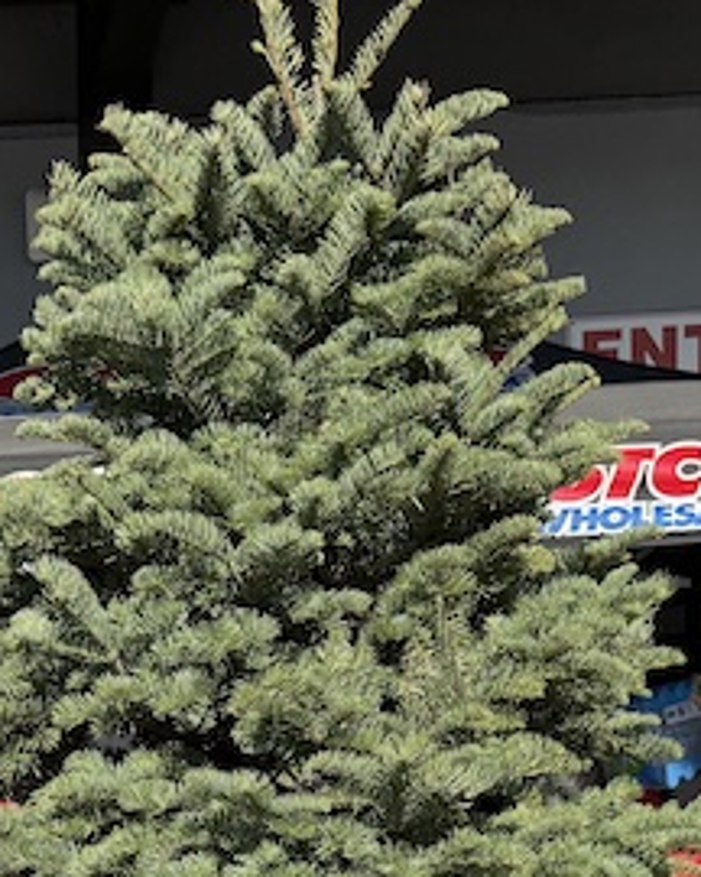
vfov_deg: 22.3
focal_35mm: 78
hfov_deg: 19.1
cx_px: -6
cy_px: 1083
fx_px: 2023
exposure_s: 1/4405
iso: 125
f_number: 1.78
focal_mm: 6.76
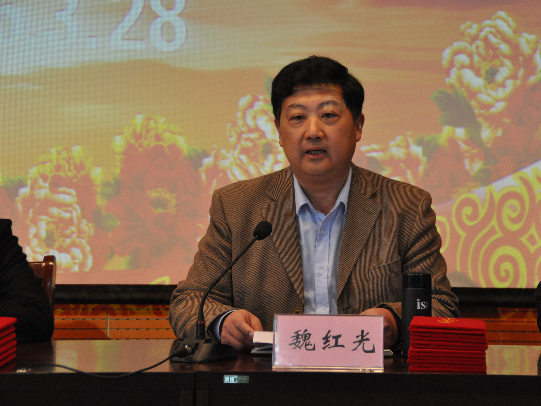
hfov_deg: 14.2
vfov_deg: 10.7
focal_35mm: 139
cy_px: 203
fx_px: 2165
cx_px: 298
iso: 1600
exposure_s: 1/100
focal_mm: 85
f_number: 5.6
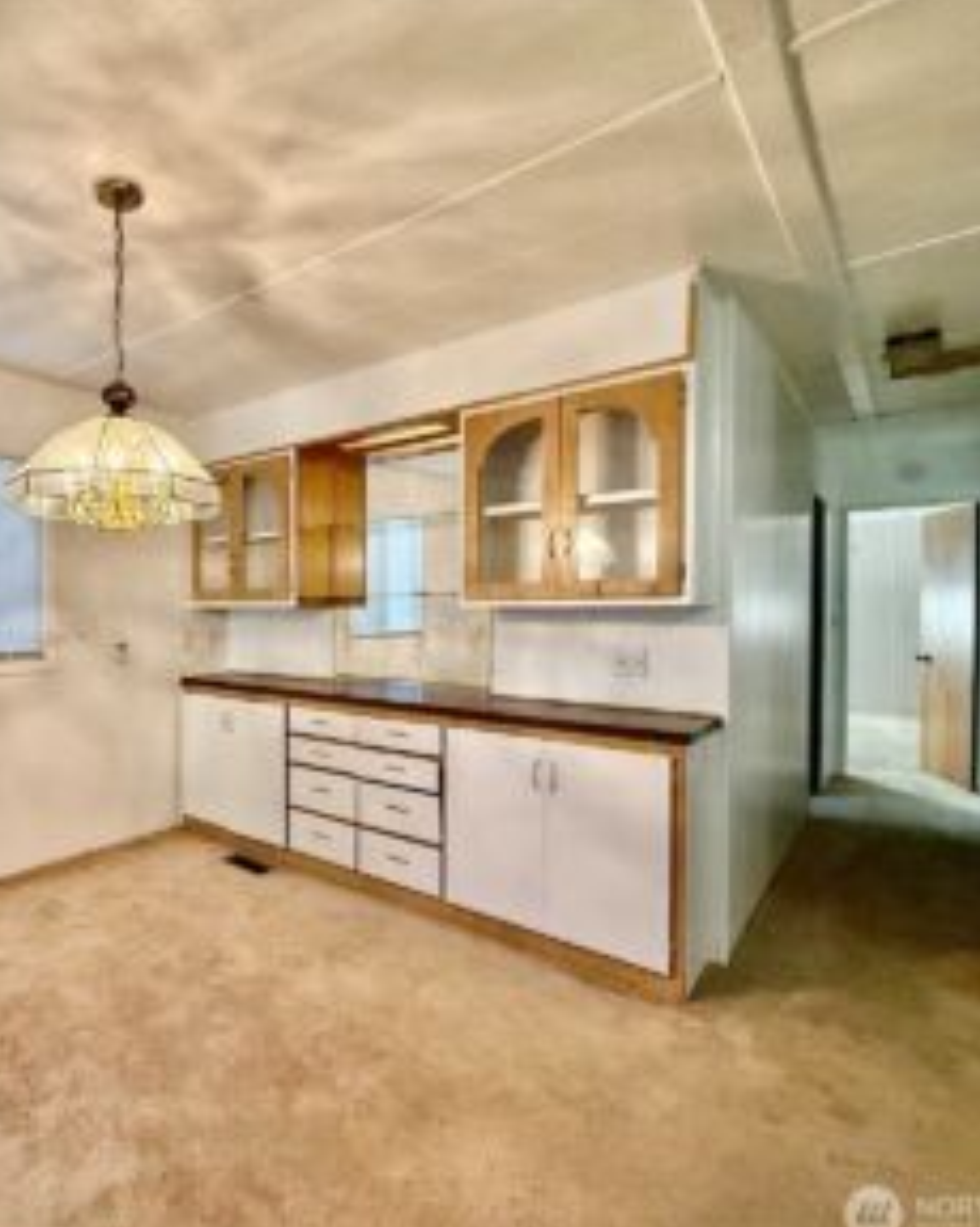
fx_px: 690
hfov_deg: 67.2
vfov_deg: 83.3
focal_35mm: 19
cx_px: 268
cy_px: 618
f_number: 2.2
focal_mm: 2.22
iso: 320
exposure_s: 1/120
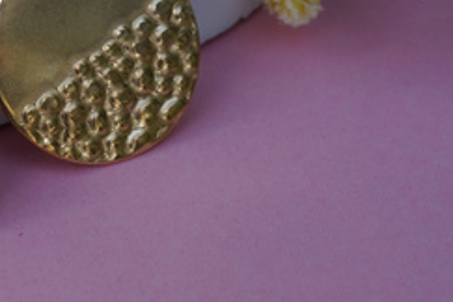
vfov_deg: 10.7
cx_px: 45
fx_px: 1611
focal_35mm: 128
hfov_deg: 15.8
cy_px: 69
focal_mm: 46
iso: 100
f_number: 9
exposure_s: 1/100
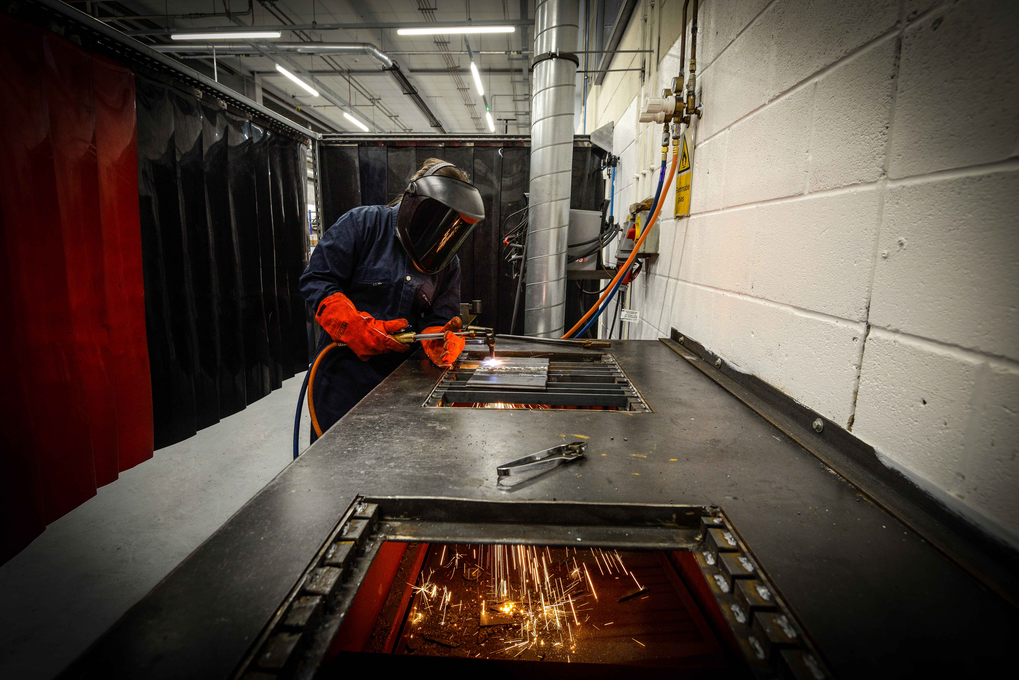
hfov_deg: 90.0
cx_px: 510
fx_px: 510
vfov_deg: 67.4
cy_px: 340
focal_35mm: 18
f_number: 5.6
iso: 1600
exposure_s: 1/60
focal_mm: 18
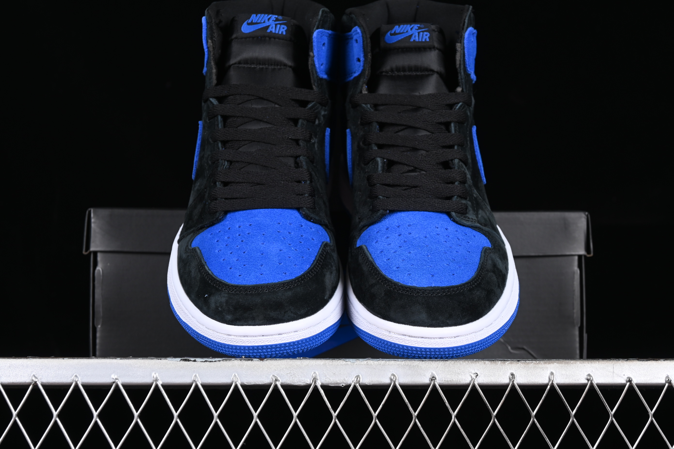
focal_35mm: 75
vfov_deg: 18.2
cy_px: 224
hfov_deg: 27.0
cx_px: 337
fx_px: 1404
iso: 160
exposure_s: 1/60
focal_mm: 50
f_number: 6.3
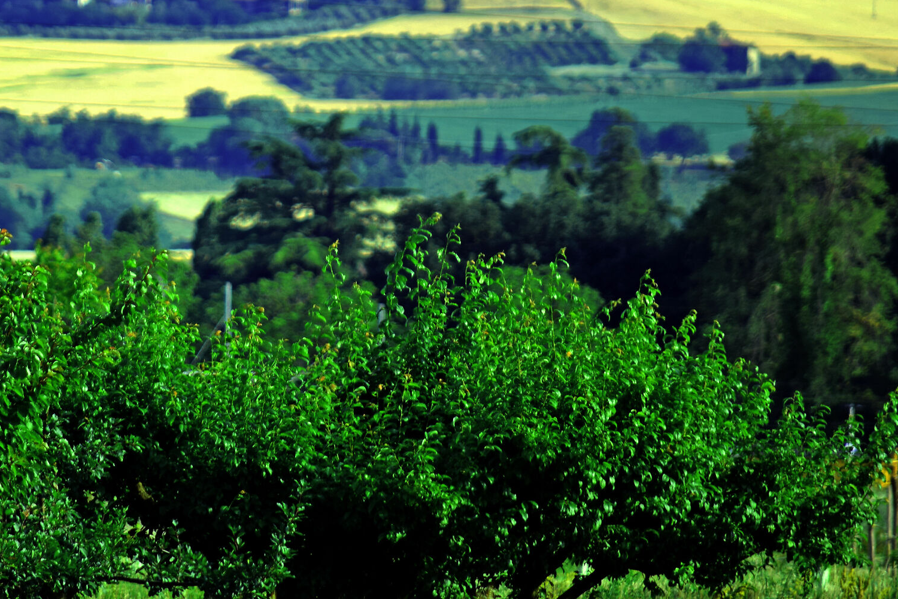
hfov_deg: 2.9
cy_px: 172
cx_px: 199
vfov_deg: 1.9
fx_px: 17959
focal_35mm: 720
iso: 200
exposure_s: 1/500
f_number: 5.6
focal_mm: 300
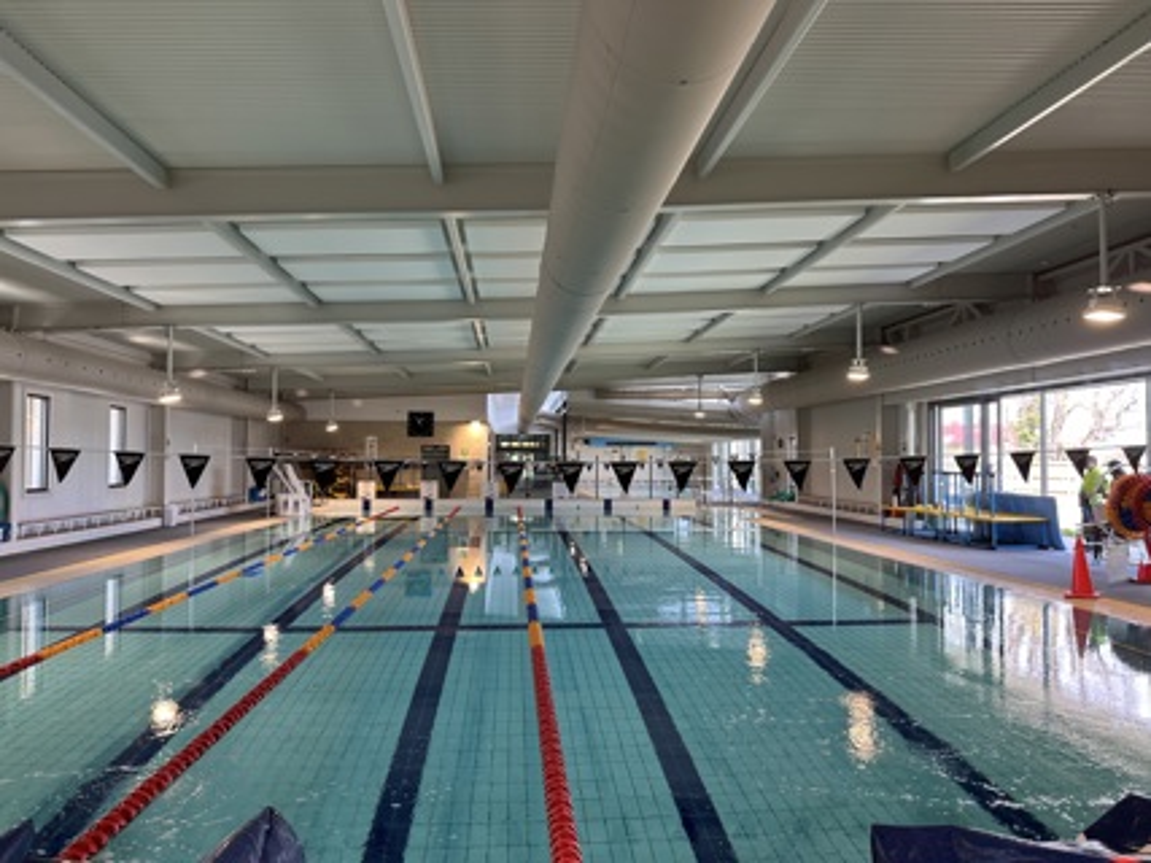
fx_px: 798
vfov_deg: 56.8
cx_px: 576
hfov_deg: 71.6
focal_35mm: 24
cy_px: 432
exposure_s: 1/100
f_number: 1.78
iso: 100
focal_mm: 6.86
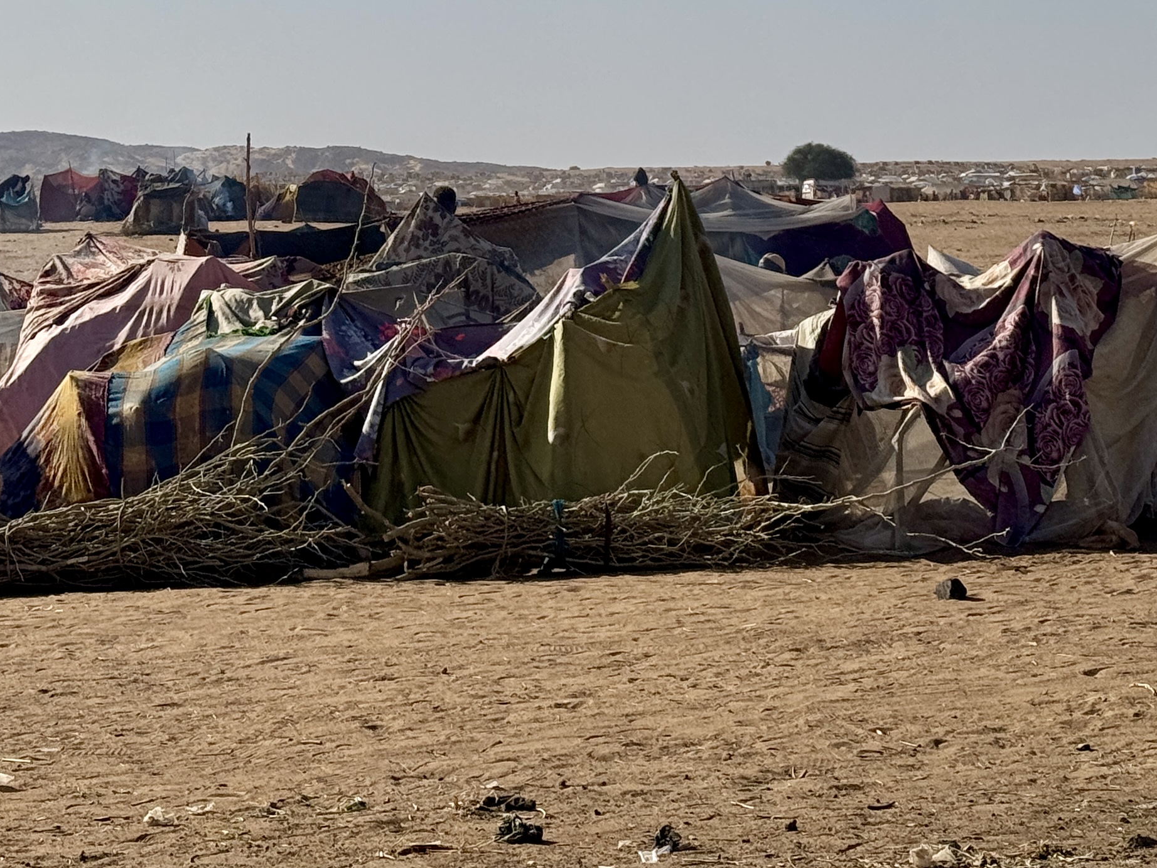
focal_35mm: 105
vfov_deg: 13.9
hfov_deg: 18.7
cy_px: 45
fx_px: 3509
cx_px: 487
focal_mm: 6.76
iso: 64
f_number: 1.78
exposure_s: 1/10526
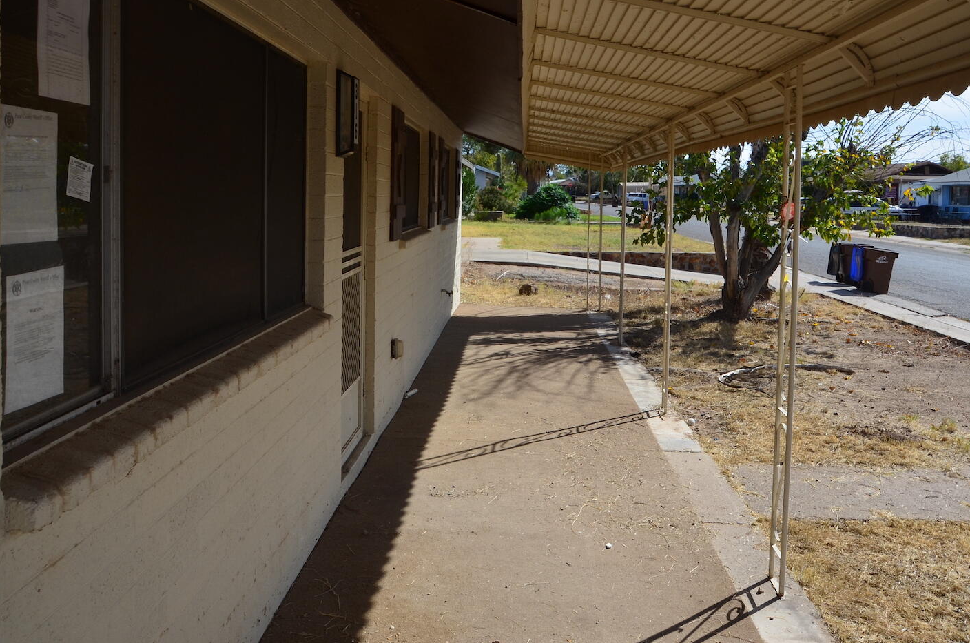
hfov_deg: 60.8
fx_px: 825
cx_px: 517
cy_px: 216
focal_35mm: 31
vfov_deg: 42.0
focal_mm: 15
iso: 200
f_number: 9.5
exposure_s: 1/250
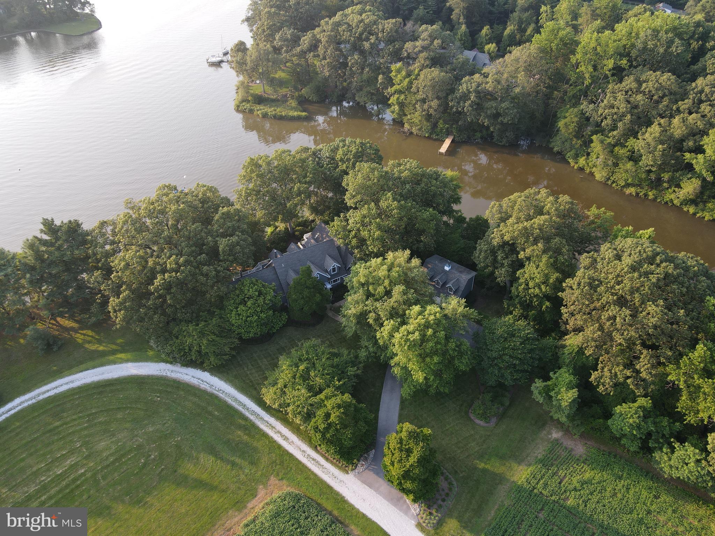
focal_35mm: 24
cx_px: 358
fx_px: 496
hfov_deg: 71.6
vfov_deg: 56.8
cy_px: 268
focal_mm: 4.5
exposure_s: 1/80
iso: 100
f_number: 2.8
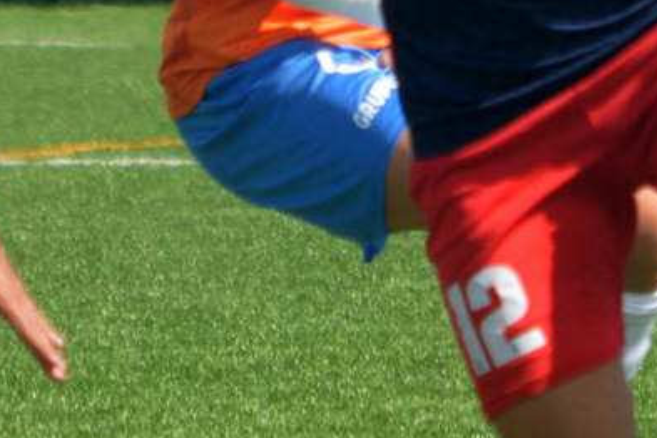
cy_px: 3
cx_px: 167
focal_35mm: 1145
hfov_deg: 1.8
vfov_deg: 1.2
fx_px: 20895
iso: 200
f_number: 7.1
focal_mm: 200
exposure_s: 1/640
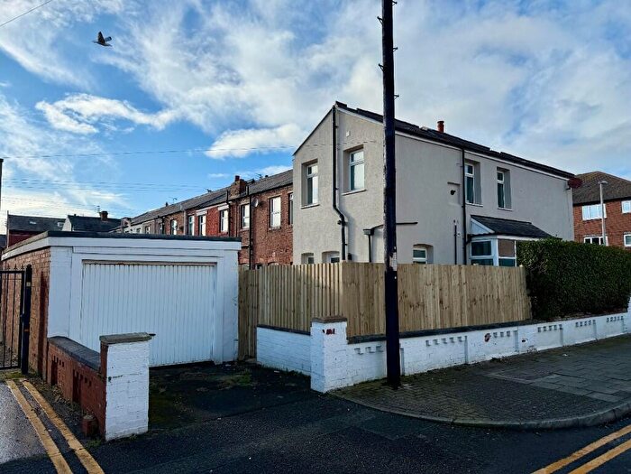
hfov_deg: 71.6
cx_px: 316
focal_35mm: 24
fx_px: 437
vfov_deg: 56.8
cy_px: 237
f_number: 1.78
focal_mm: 6.76
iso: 80
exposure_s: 1/5319
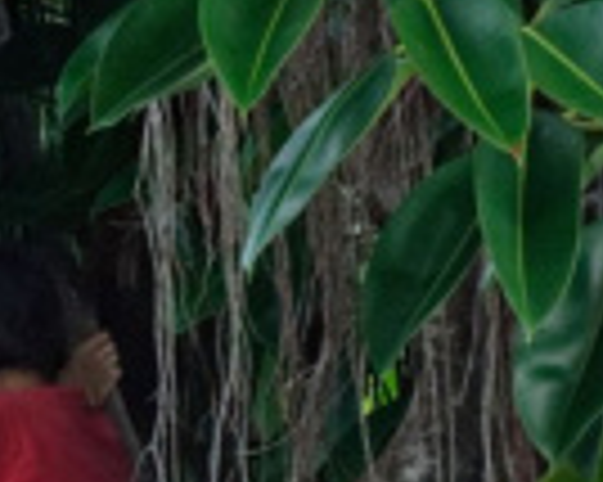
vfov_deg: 1.2
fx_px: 22399
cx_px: -11
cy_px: 1288
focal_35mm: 1256
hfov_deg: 1.5
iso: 500
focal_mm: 200
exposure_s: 1/160
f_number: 8
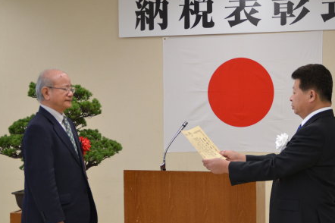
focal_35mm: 75
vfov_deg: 18.1
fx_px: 697
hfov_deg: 27.0
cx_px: 184
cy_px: 124
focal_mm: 32
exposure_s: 1/125
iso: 400
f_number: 5.6
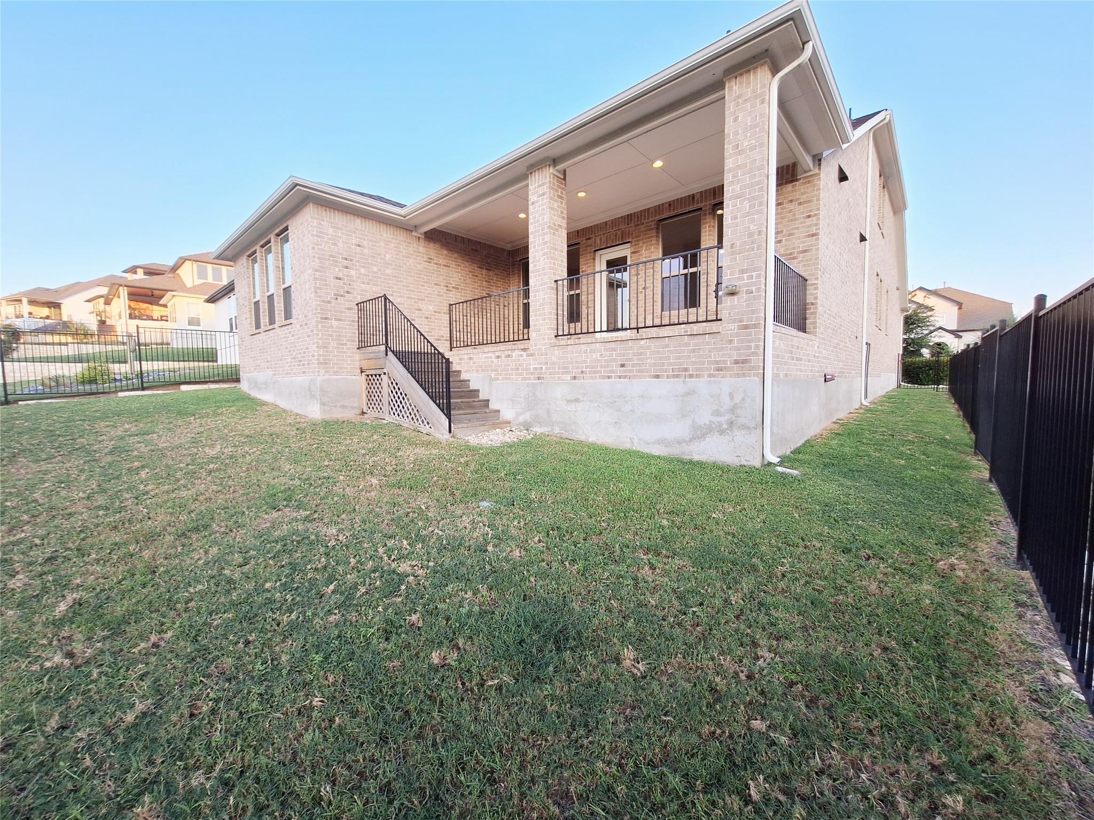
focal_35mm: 13
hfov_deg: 106.2
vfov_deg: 89.9
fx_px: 411
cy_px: 410
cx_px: 547
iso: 40
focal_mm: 1.74
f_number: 2.2
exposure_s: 1/171
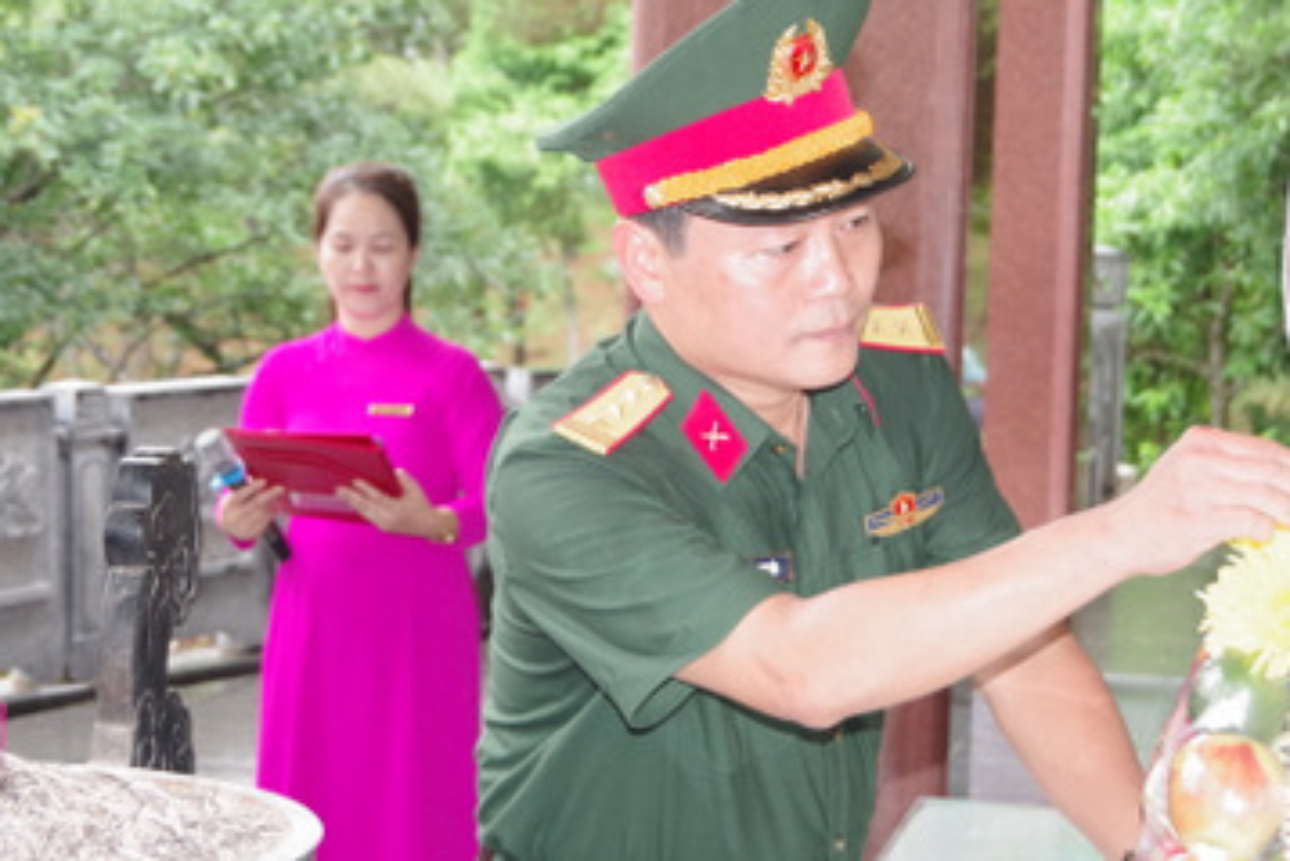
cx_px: 663
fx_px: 3226
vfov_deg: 15.2
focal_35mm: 90
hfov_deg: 22.6
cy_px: 391
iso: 800
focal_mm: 31
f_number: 4.5
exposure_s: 1/80
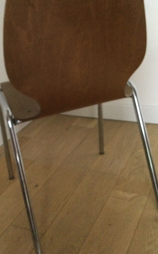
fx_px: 317
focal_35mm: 46
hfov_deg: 27.9
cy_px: 104
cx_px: 58
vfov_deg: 43.3
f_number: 2.4
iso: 200
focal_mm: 3.3
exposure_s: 1/17
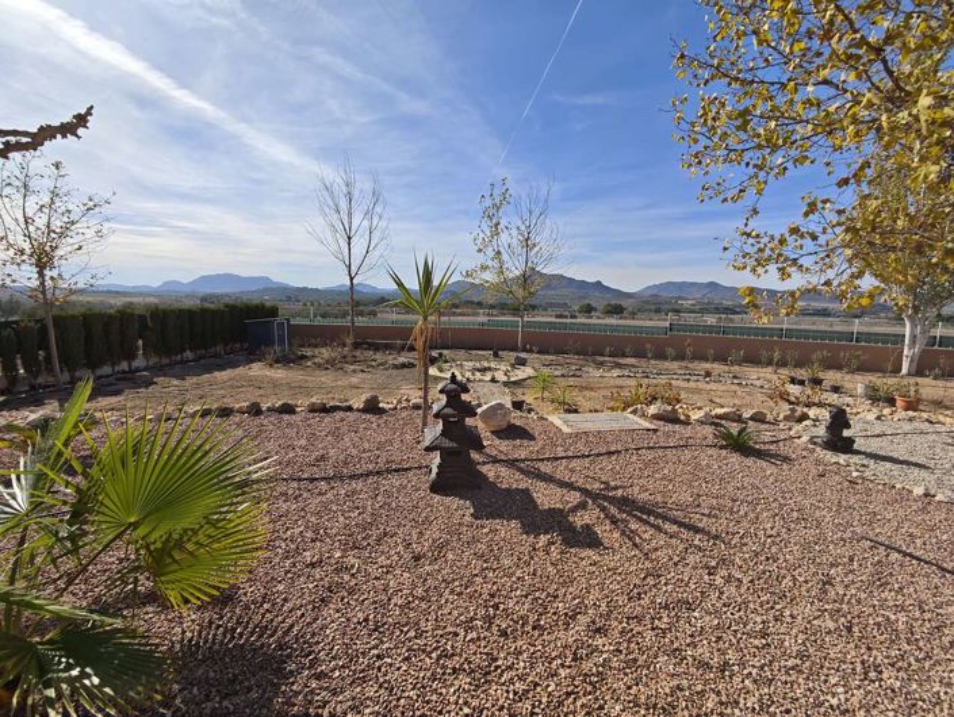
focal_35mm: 14
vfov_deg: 85.8
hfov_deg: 102.0
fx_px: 386
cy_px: 358
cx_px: 477
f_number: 2.2
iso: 50
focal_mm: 2.16
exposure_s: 1/940
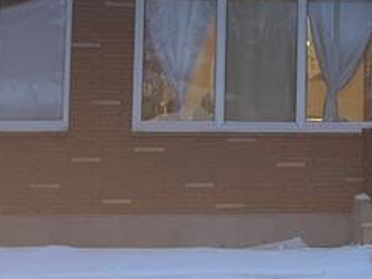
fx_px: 1202
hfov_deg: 16.9
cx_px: 428
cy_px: 41
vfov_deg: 13.1
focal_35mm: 112
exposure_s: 1/24
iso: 64
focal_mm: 5.1
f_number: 1.6
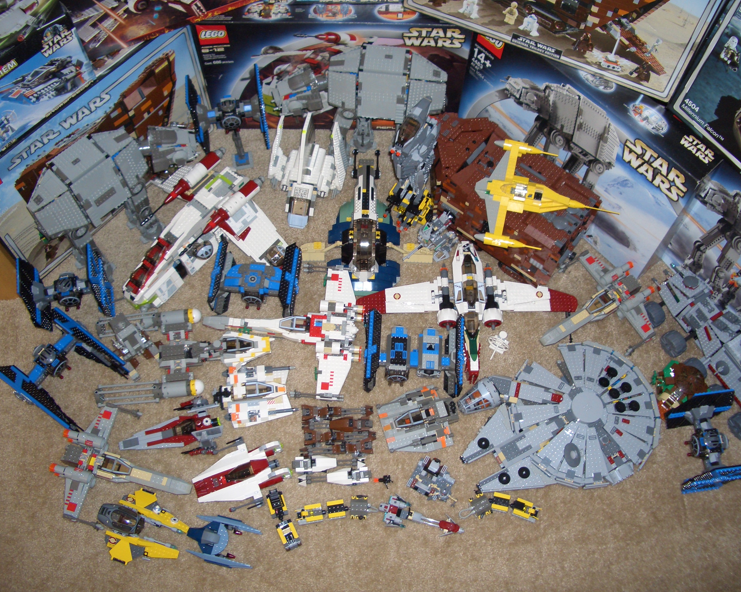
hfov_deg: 49.1
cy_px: 300
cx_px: 375
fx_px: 811
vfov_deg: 40.1
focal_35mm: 37
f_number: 2.6
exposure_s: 1/60
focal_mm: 5.8
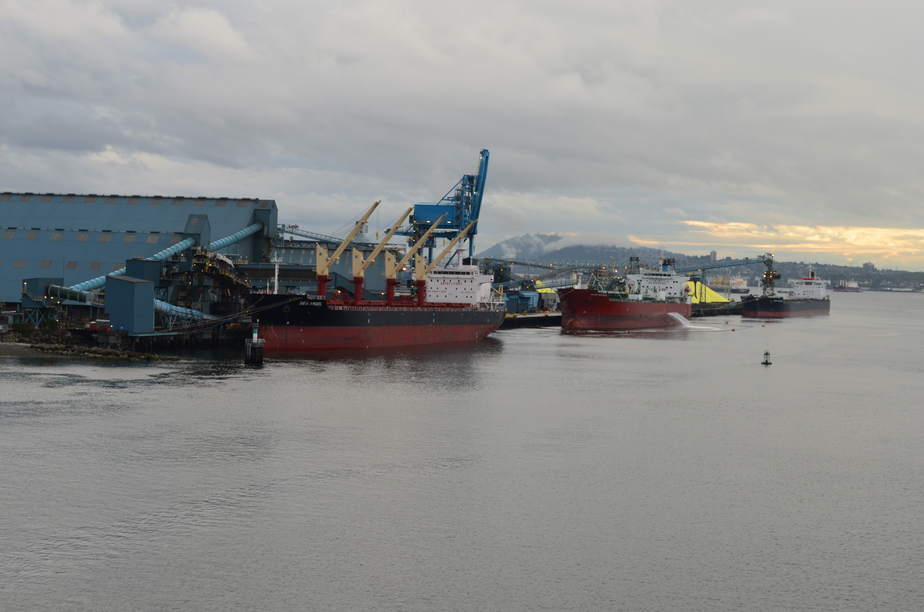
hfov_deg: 29.3
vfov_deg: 19.6
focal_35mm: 69
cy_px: 306
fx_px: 1767
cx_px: 462
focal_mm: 46
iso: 220
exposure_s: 1/60
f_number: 10
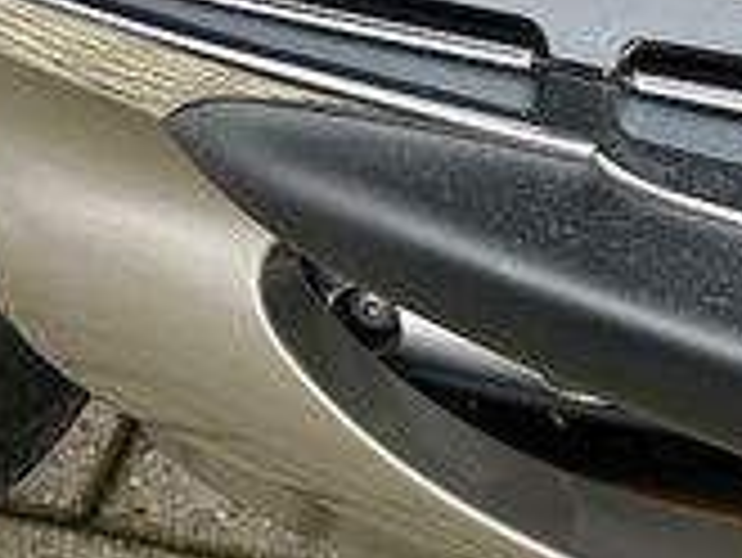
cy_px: -117
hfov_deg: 19.4
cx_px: 373
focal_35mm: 101
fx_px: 2167
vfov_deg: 14.2
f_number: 1.5
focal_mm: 5.7
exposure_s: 1/121
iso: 80
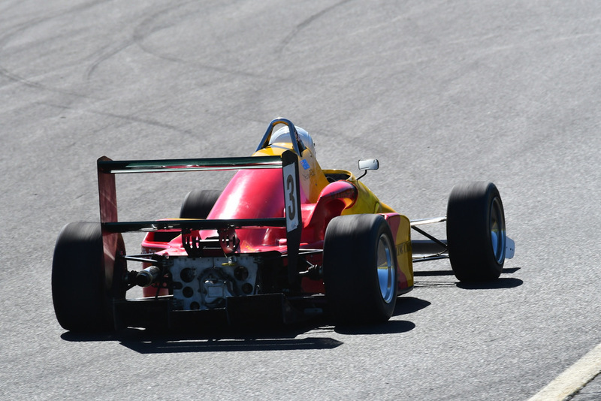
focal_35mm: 660
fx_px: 11022
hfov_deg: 3.1
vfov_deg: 2.1
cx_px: 300
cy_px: 200
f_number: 11
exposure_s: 1/500
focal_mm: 440
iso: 400
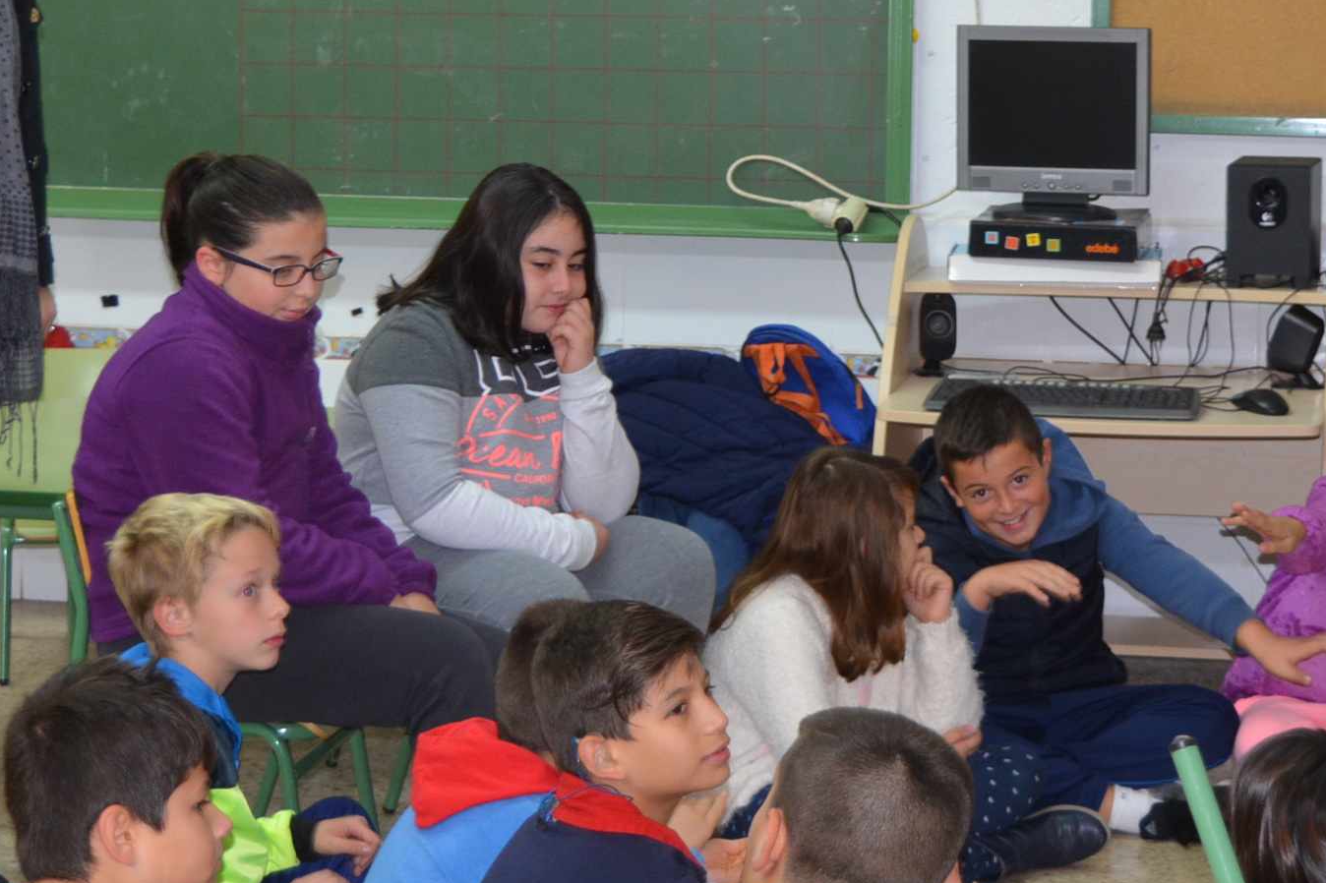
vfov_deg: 13.6
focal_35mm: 100
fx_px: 3682
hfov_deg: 20.4
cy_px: 241
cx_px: 808
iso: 640
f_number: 4.2
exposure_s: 1/60
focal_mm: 30
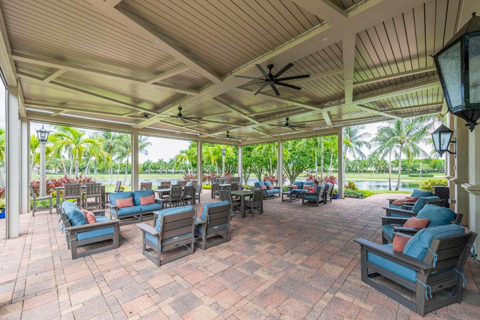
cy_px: 160
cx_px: 240
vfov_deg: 81.2
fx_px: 187
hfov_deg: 104.3
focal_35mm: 14
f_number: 7.1
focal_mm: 14
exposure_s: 1/800
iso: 1250
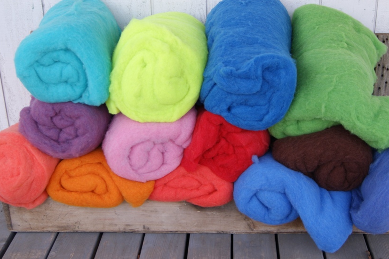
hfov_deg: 38.2
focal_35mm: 52
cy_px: 125
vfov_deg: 25.9
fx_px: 561
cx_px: 213
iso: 100
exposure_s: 1/60
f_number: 5
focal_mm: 28
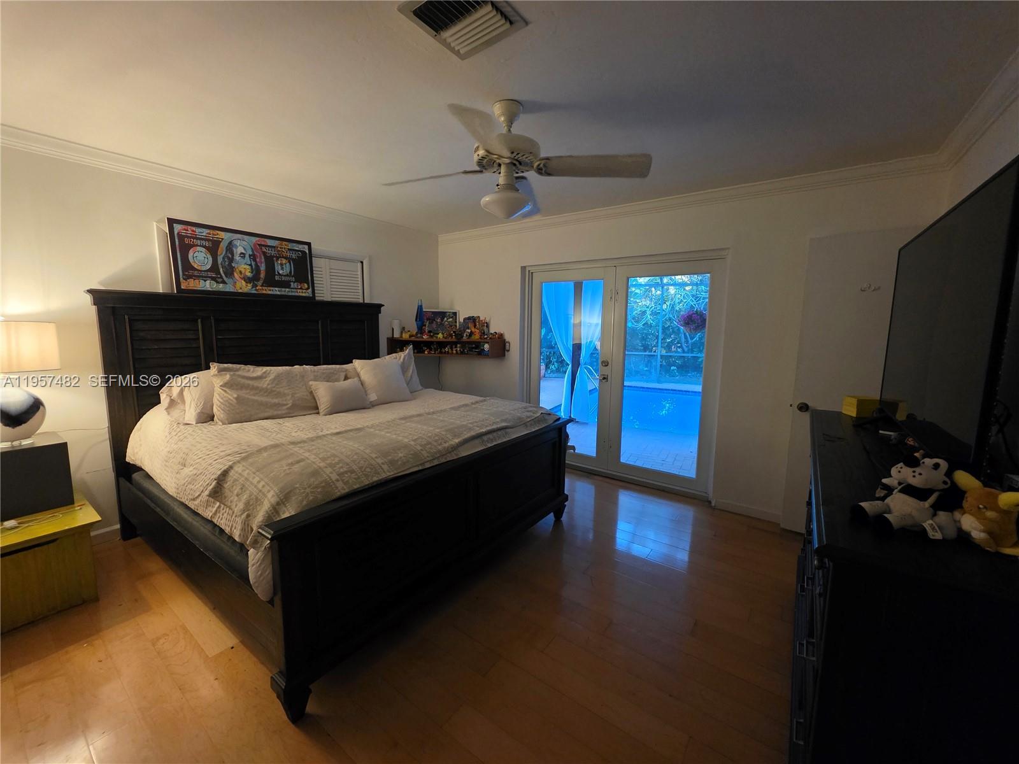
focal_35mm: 13
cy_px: 382
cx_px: 510
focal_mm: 2.2
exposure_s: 1/60
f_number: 1.9
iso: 640
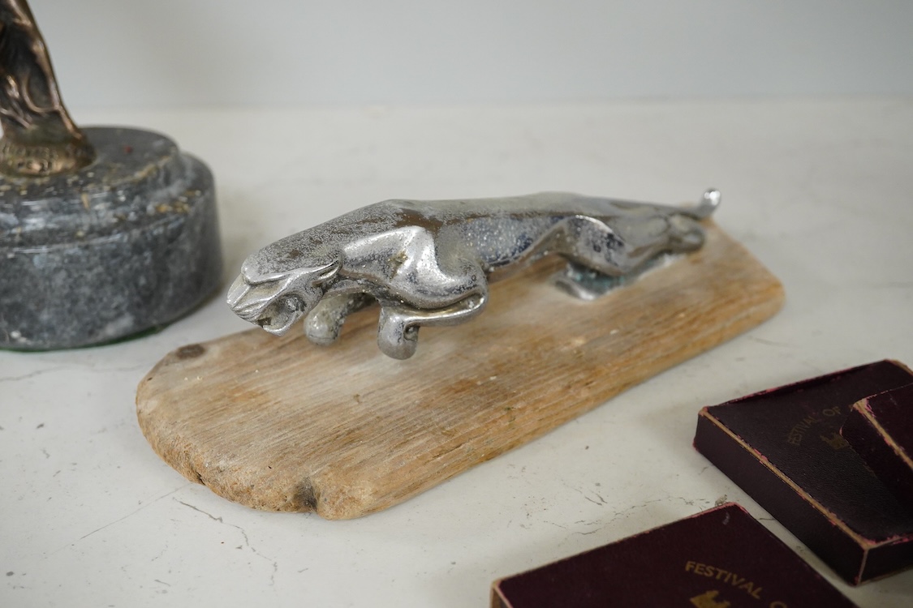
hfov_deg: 43.6
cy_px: 304
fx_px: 1141
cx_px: 456
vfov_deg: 29.9
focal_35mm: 45
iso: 2500
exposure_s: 1/160
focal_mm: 30
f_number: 8
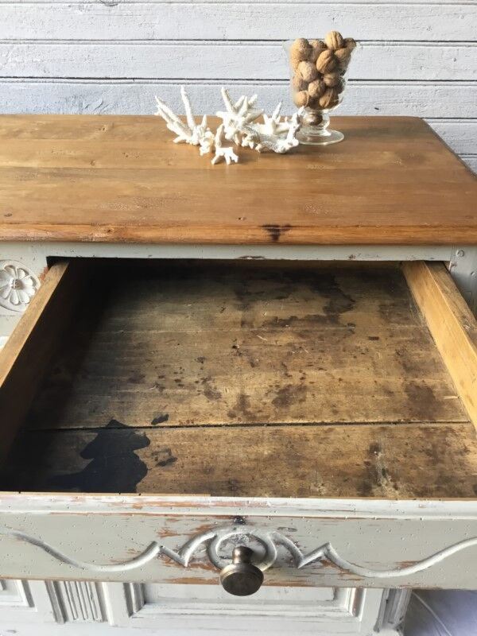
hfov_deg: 45.4
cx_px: 238
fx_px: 570
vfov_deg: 58.4
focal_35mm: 31
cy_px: 318
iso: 32
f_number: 2.4
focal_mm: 3.3
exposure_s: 1/33
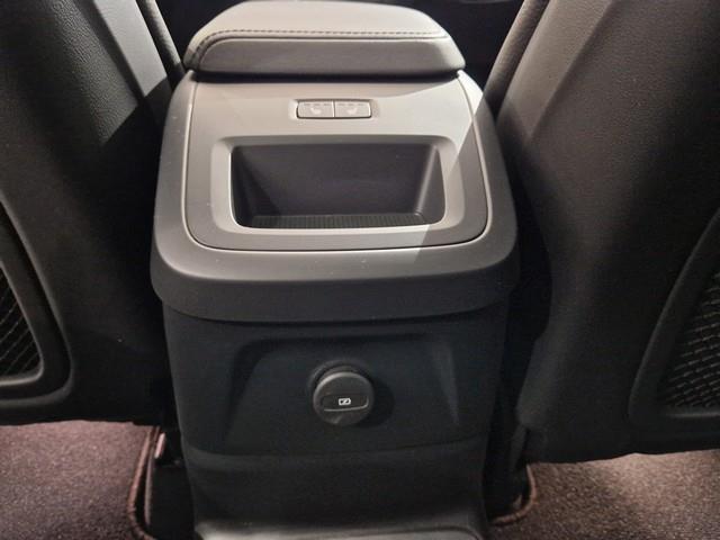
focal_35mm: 23
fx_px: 478
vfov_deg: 58.9
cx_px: 360
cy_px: 270
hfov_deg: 73.9
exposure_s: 1/25
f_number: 1.8
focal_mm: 5.4
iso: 1250
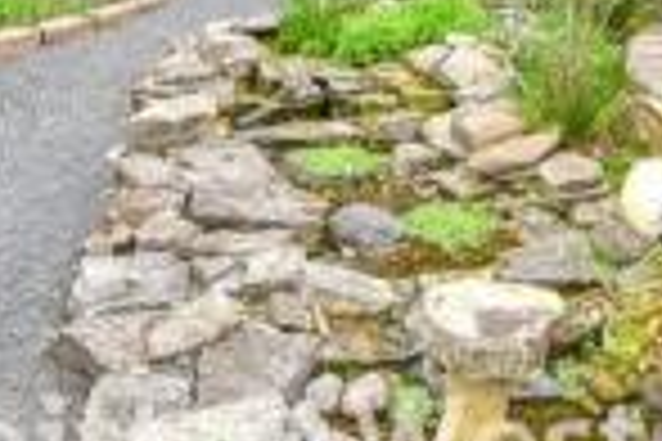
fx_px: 1232
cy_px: -227
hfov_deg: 28.6
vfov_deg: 18.0
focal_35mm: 67
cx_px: 628
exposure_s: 1/160
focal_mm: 10
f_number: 8
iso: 400
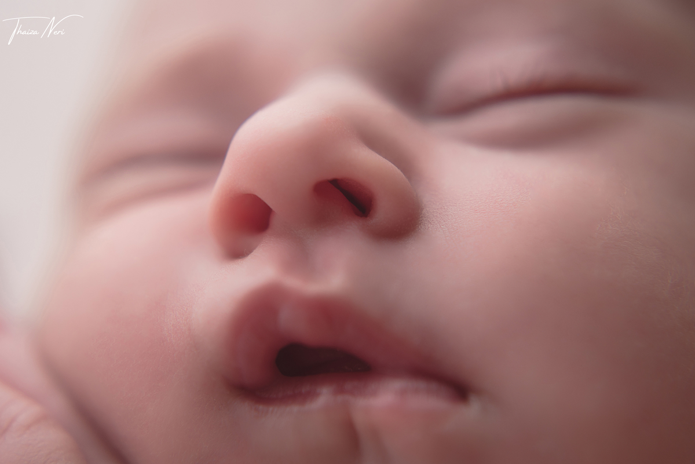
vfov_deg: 27.0
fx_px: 966
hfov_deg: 39.6
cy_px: 232
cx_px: 348
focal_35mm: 50
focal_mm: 50
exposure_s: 1/160
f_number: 4
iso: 250
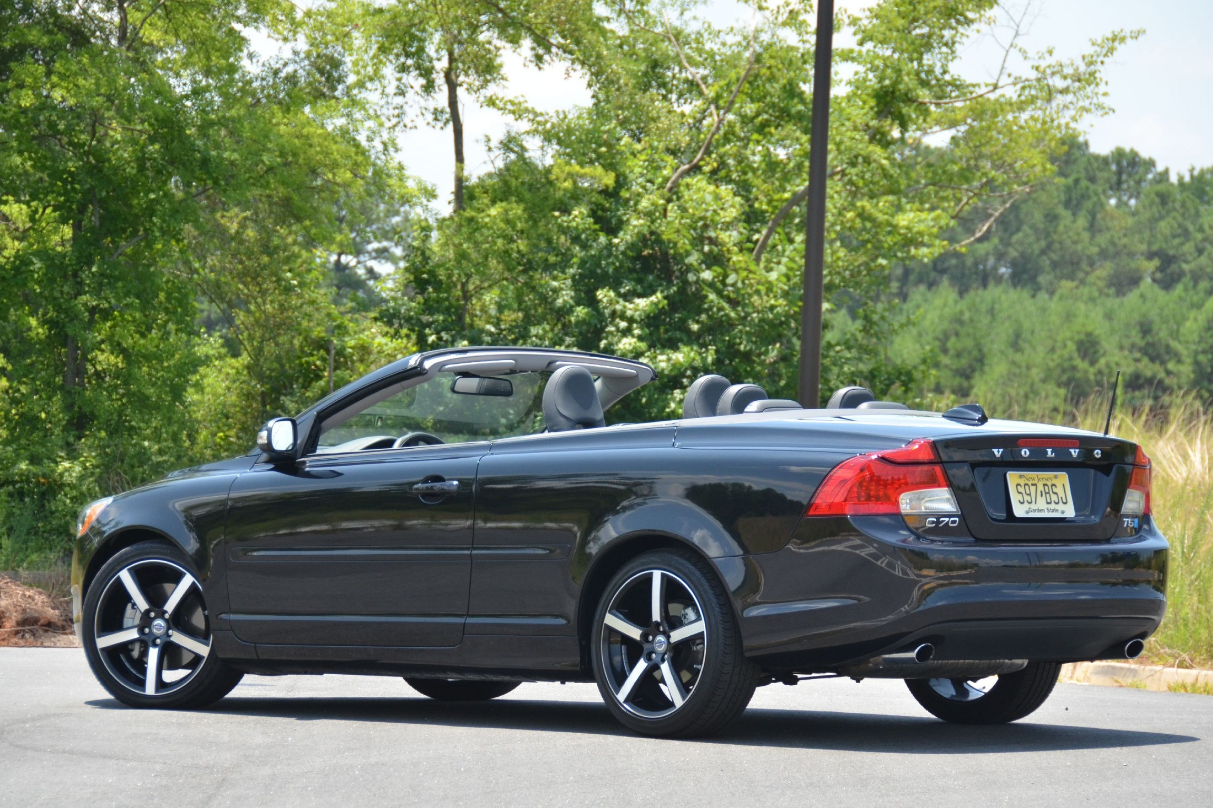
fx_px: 5207
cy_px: 401
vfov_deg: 8.9
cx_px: 605
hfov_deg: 13.3
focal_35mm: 155
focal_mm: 95
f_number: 5.3
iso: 500
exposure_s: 1/1000
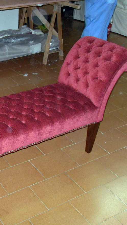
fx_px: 311
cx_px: -11
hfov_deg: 21.9
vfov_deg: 39.9
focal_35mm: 52
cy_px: 113
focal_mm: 6.3
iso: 400
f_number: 3.5
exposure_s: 1/45
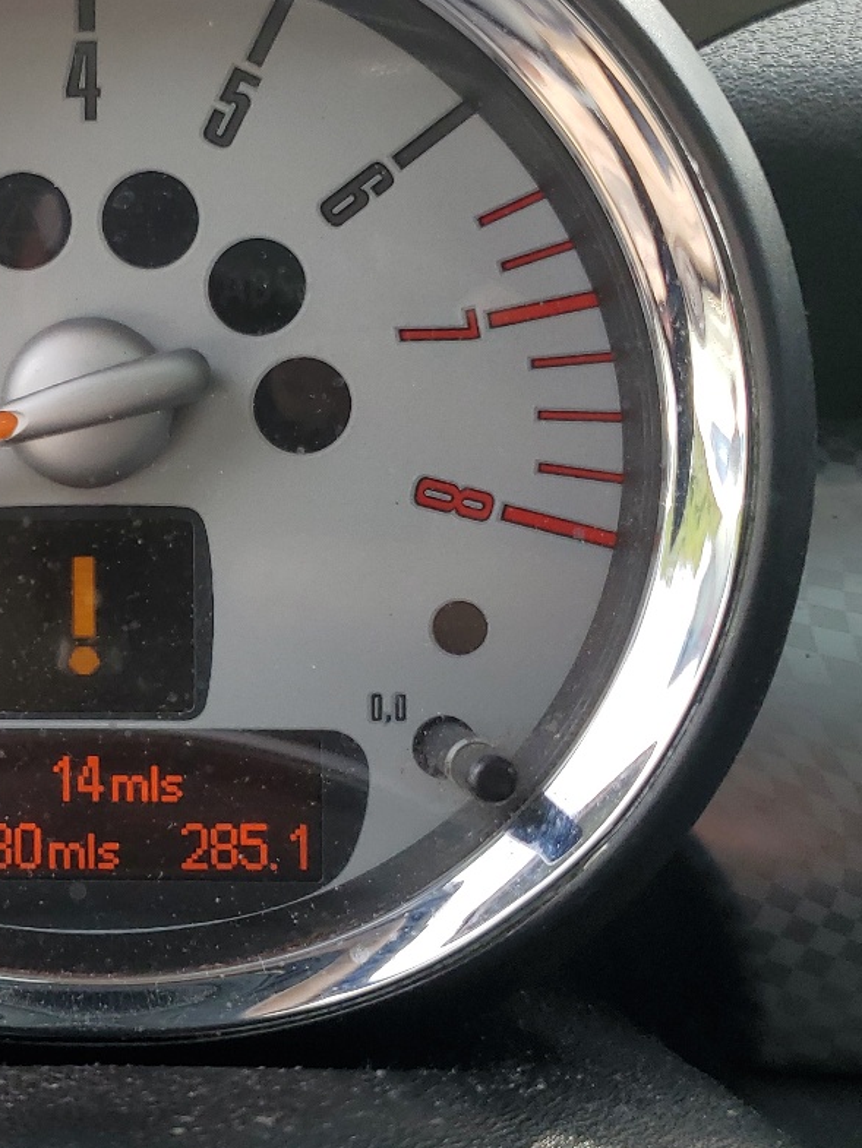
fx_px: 1759
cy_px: 617
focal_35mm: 53
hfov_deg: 26.4
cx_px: 48
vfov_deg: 36.1
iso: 50
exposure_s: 1/556
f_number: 1.5
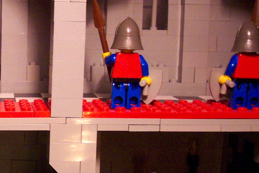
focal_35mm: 88
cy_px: 104
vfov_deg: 15.5
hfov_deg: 21.8
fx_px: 633
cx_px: -34
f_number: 2.8
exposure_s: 1/15
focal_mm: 7.5
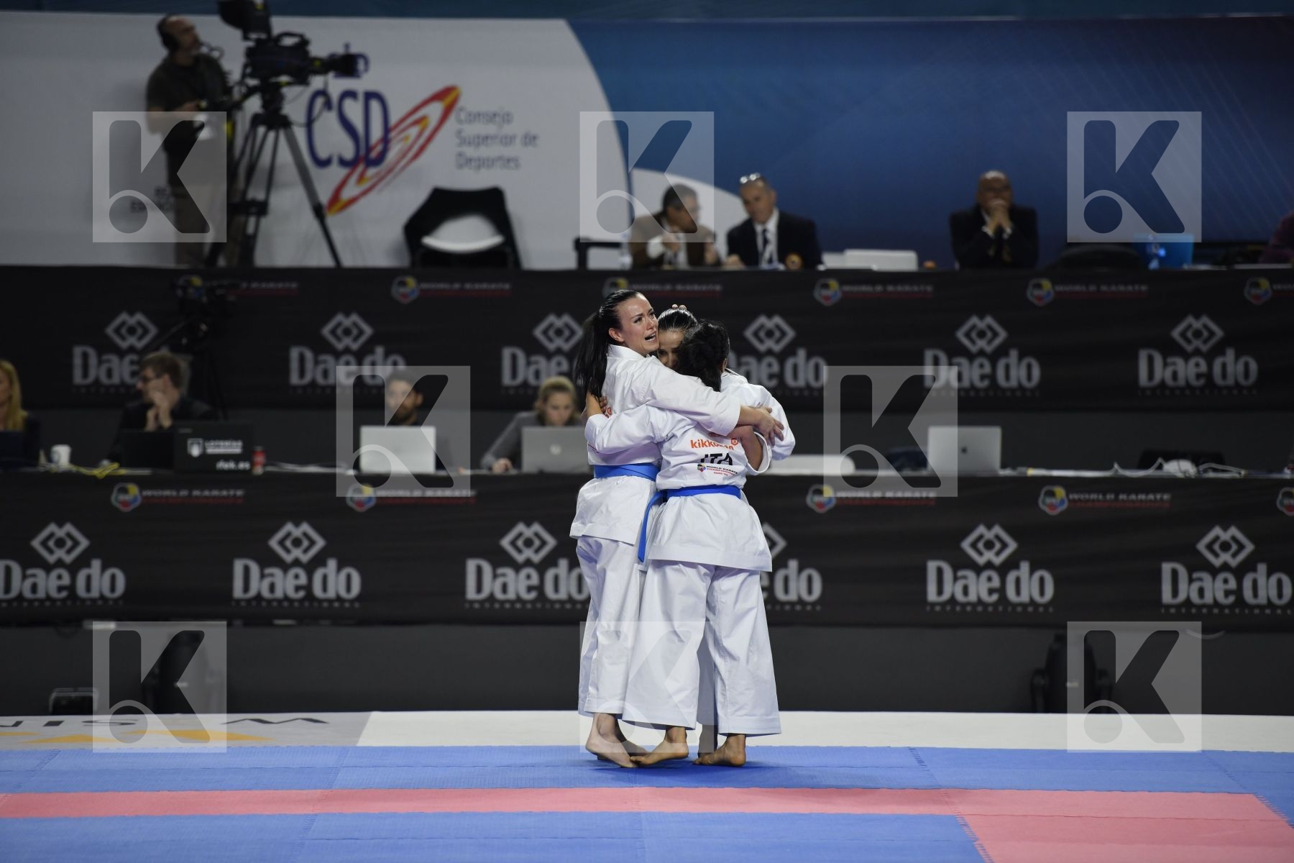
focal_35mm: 200
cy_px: 432
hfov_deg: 10.3
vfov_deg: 6.9
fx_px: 7188
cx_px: 647
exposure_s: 1/800
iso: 800
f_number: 2.8
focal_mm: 200
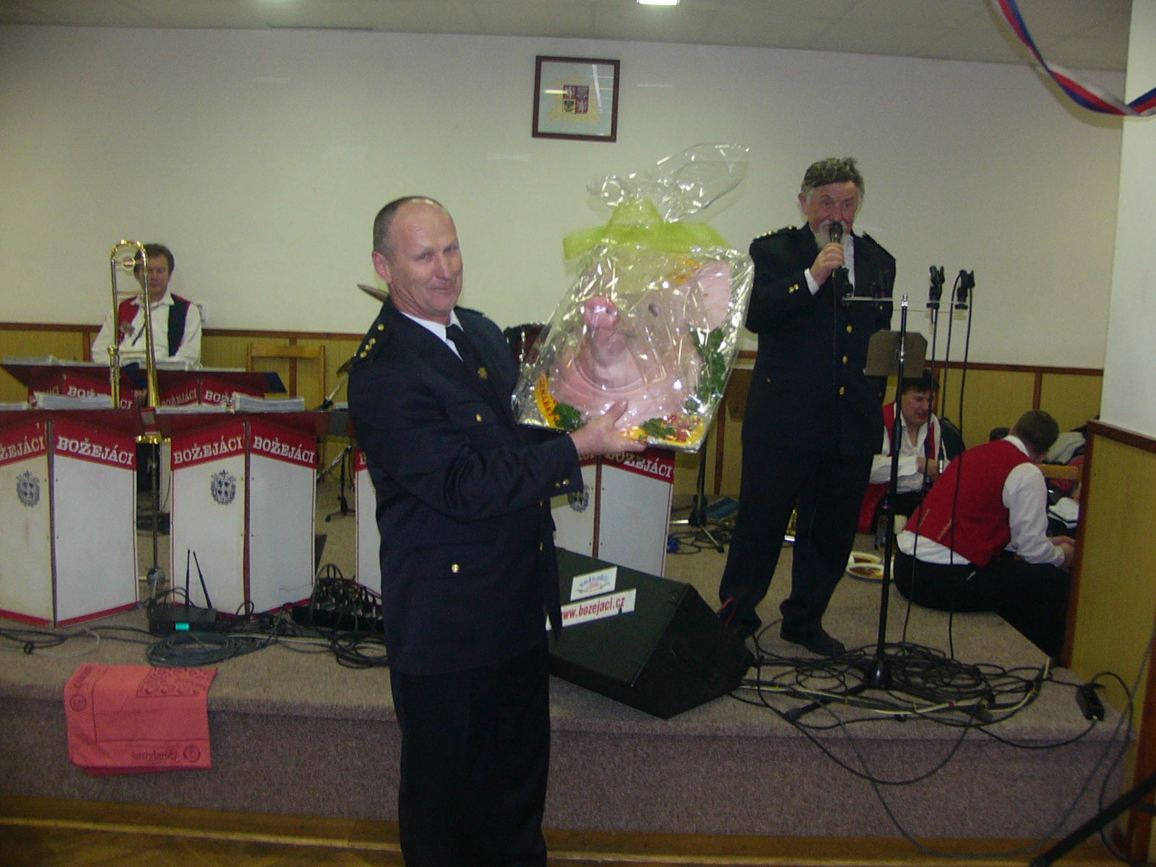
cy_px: 434
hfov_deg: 52.6
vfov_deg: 40.7
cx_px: 578
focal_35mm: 35
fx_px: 1169
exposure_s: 1/30
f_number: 2.8
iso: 100
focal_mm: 4.6
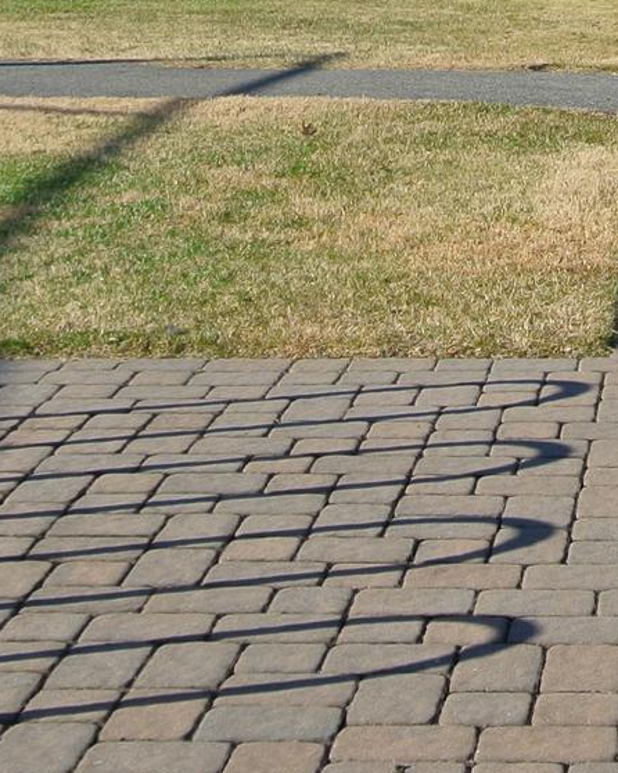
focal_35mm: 100
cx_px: 903
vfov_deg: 18.7
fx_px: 2288
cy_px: 10
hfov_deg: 14.4
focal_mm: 11
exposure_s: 1/640
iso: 100
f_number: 4.5
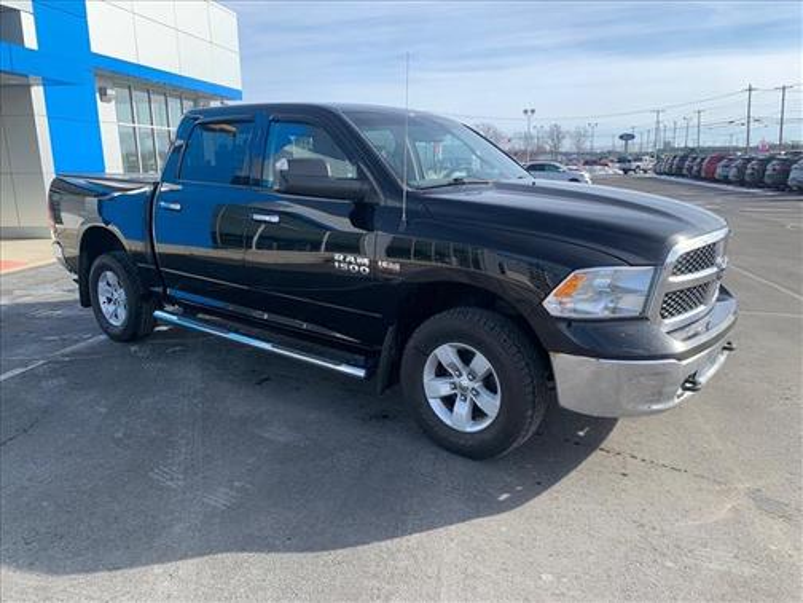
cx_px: 402
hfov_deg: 67.3
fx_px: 603
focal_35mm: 26
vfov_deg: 53.1
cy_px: 302
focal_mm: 4.25
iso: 25
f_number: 1.8
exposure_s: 1/1250
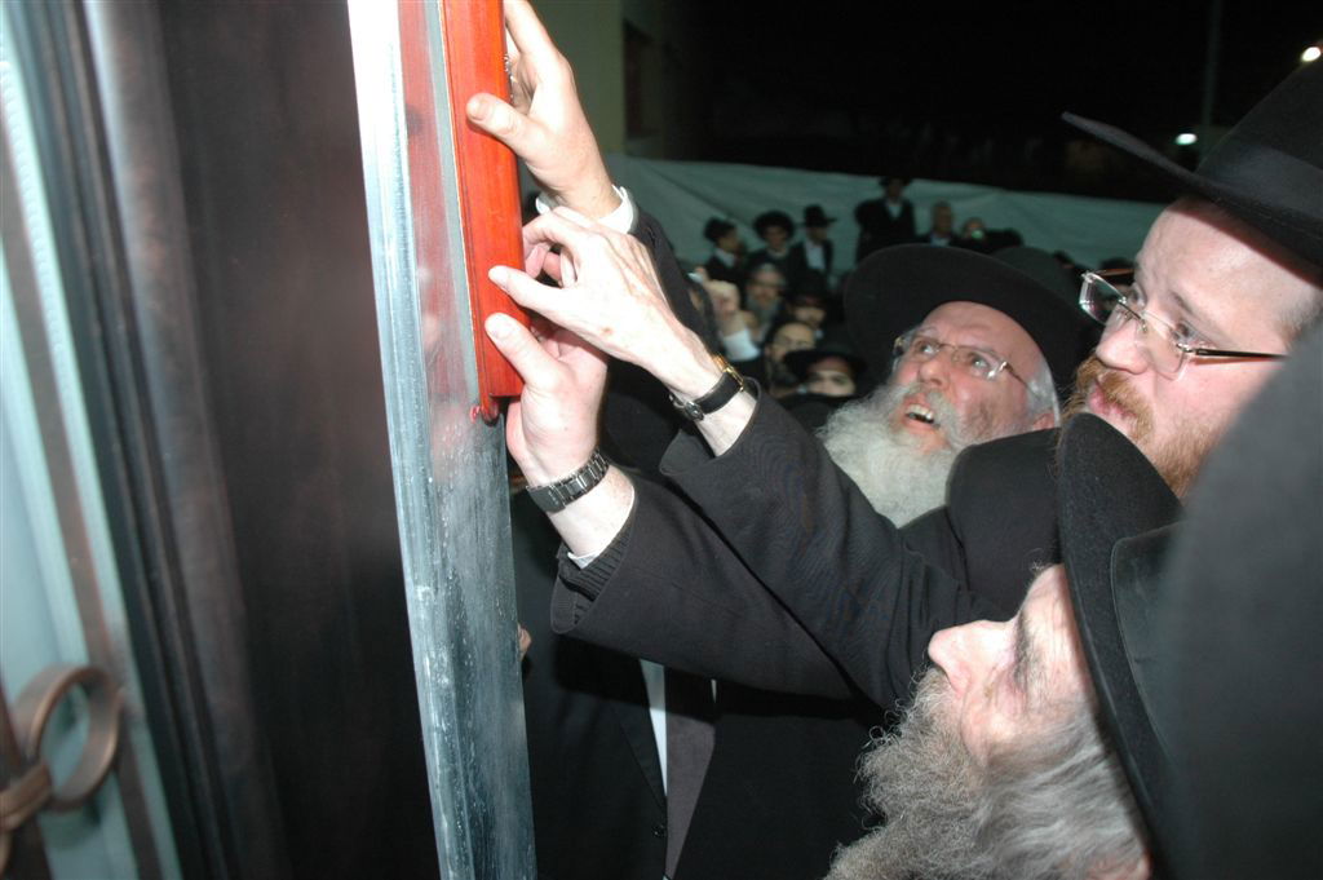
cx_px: 662
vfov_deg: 39.9
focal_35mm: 33
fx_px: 1212
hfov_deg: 57.3
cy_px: 440
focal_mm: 22
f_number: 5
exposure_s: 1/60
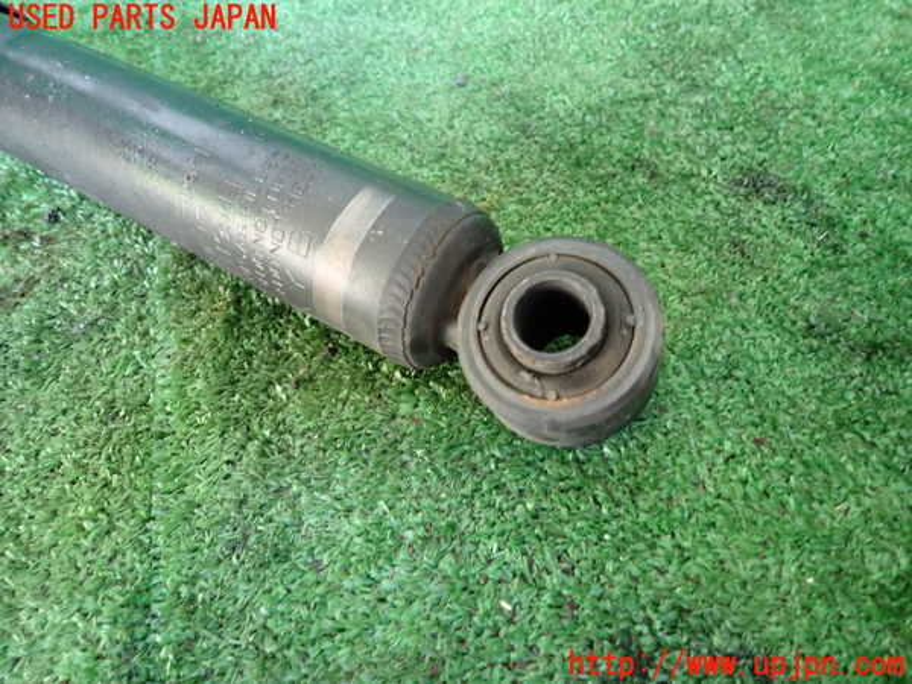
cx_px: 456
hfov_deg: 69.4
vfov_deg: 54.9
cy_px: 342
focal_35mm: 25
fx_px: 659
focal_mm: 4.5
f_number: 2
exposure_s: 1/30
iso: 250
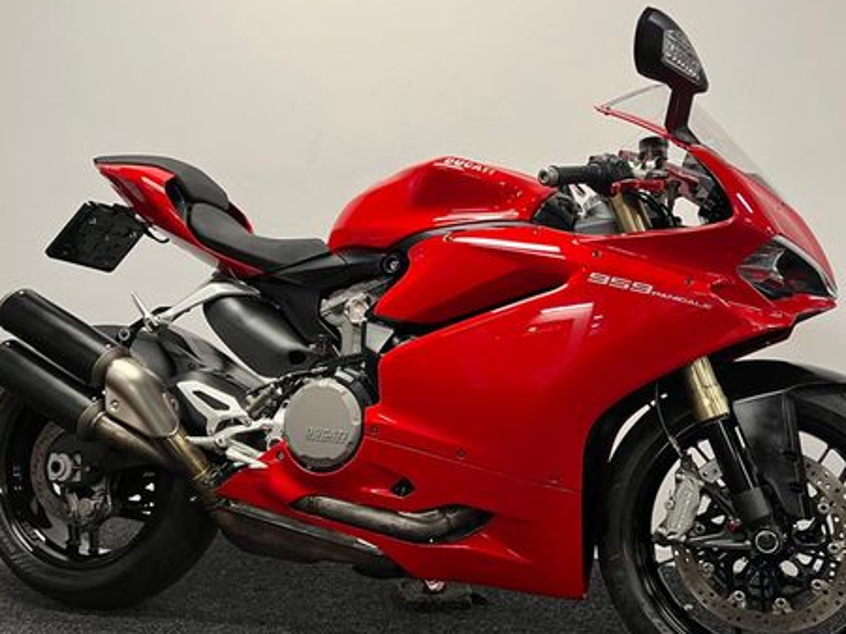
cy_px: 367
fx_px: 904
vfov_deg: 38.5
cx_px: 457
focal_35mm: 37
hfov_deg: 50.1
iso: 100
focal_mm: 5.1
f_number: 1.6
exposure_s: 1/50
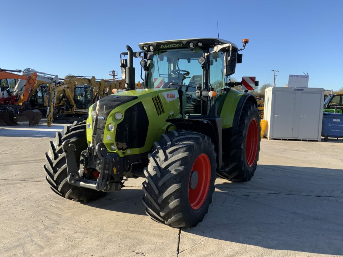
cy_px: 131
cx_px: 176
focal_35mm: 30
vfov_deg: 46.8
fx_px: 297
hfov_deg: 60.0
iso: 16
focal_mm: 3
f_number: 1.8
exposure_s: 1/978
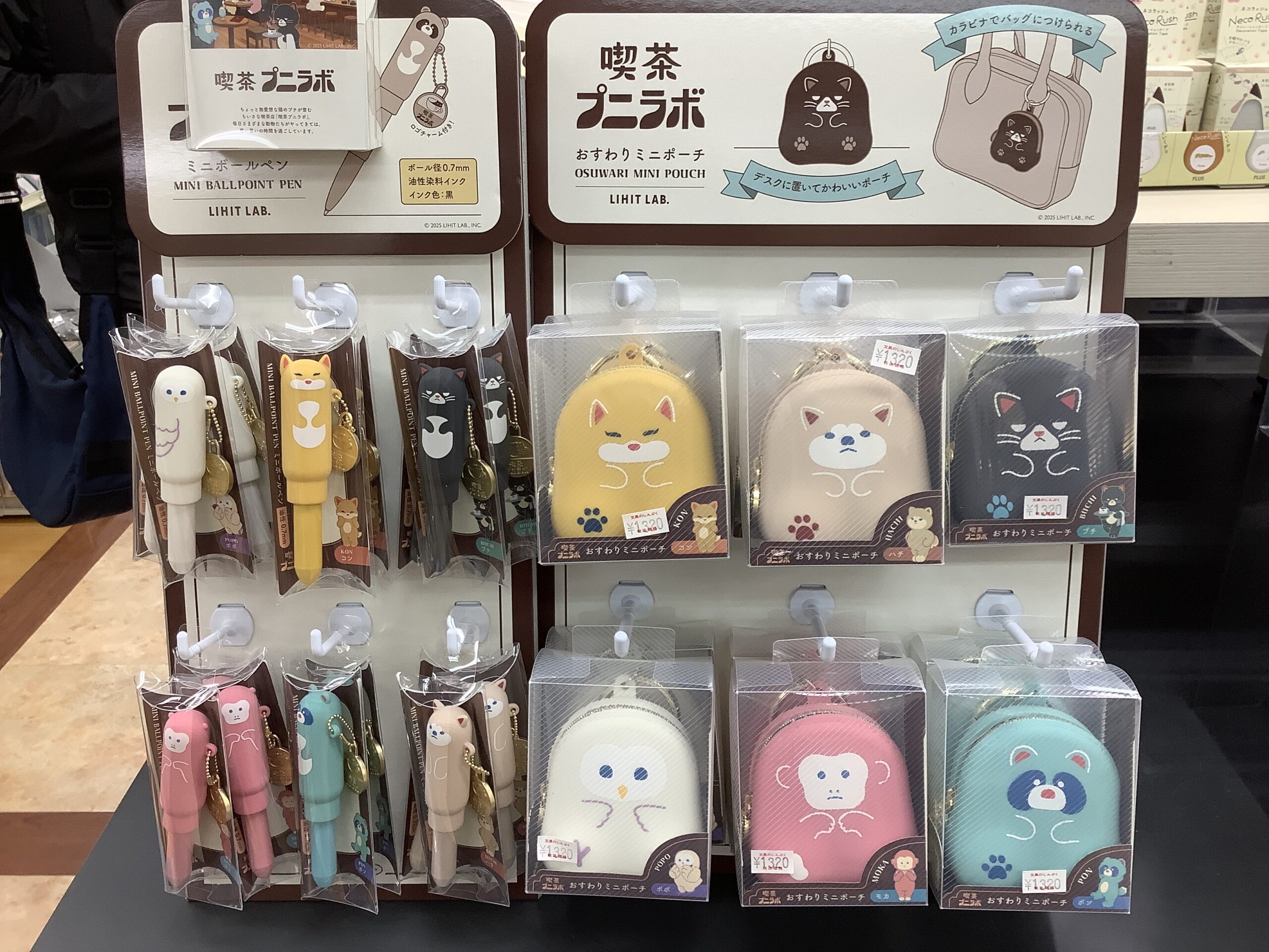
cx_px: 634
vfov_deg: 45.4
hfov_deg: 58.4
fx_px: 1136
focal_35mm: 31
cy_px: 476
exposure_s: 1/60
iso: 64
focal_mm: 3.3
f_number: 2.4
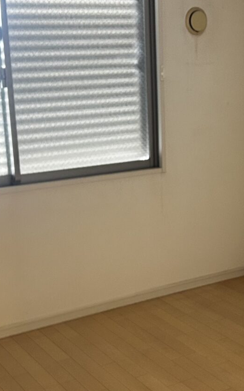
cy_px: 225
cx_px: 179
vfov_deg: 32.4
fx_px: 670
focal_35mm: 63
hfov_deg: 20.5
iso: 640
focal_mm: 5.7
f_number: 1.5
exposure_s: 1/30
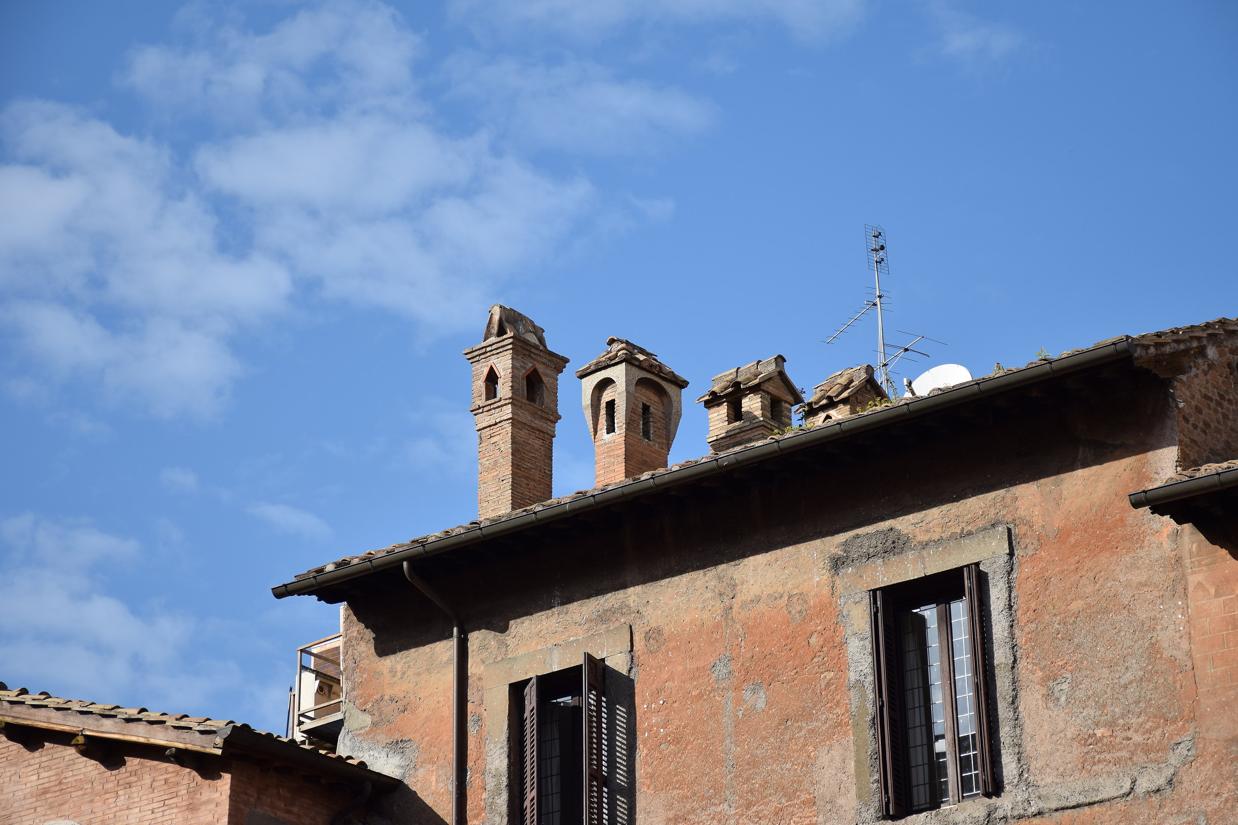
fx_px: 3748
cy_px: 415
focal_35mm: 109
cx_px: 638
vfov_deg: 12.6
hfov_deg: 18.8
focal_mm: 70
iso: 100
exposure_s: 1/500
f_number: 5.6
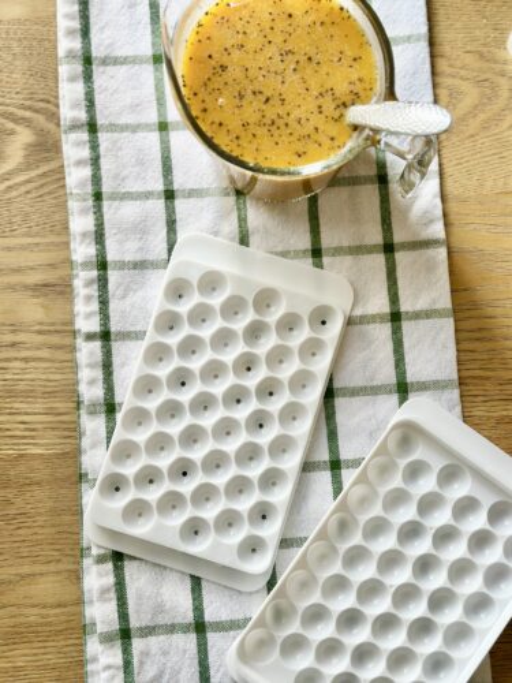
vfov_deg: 39.7
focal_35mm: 48
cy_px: 342
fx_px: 947
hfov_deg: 30.3
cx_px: 256
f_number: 1.78
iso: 64
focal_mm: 6.86
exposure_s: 1/144
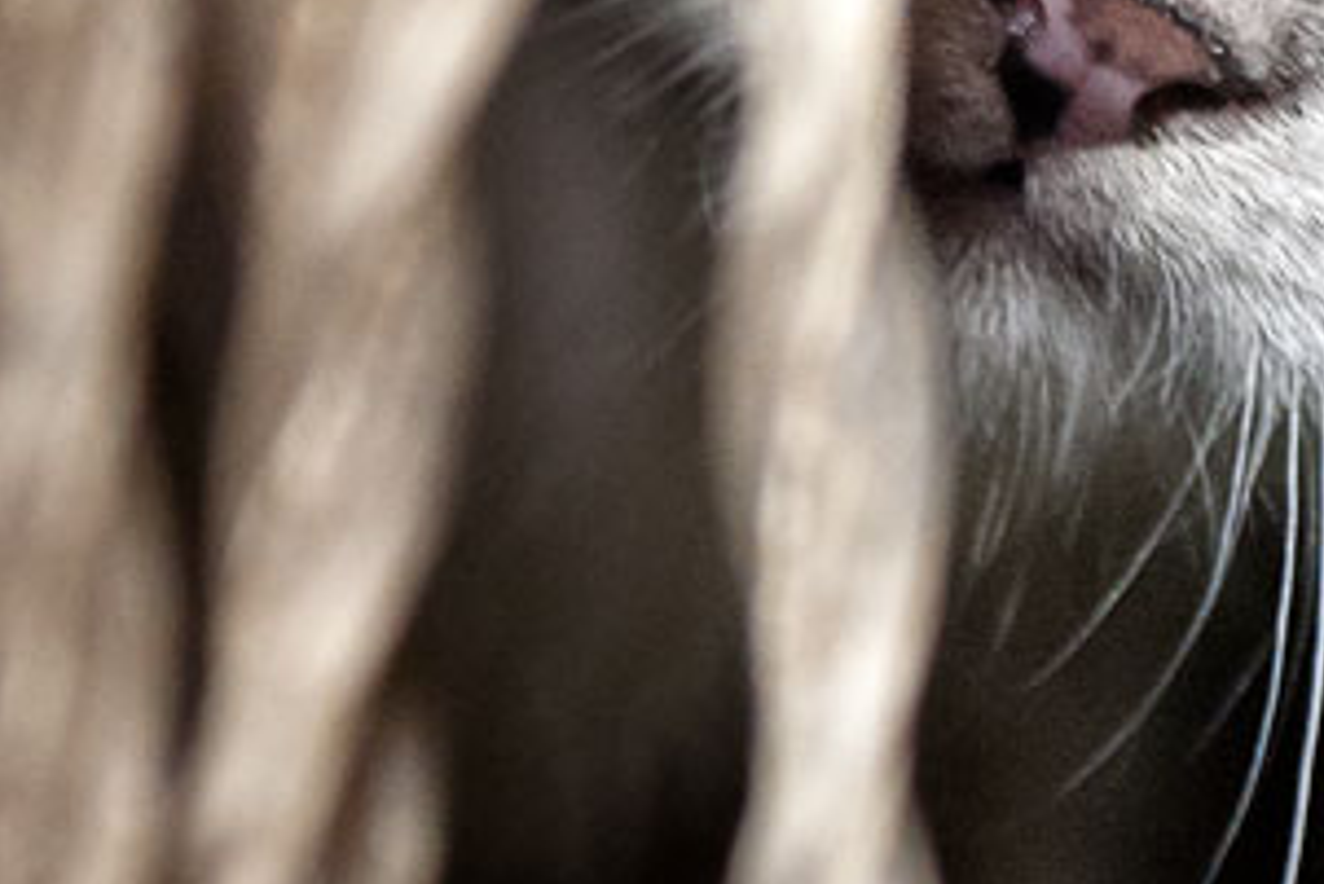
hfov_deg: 4.9
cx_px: 1579
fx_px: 15380
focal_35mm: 418
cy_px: -158
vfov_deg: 3.3
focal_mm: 70
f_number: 4
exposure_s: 1/25
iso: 1600
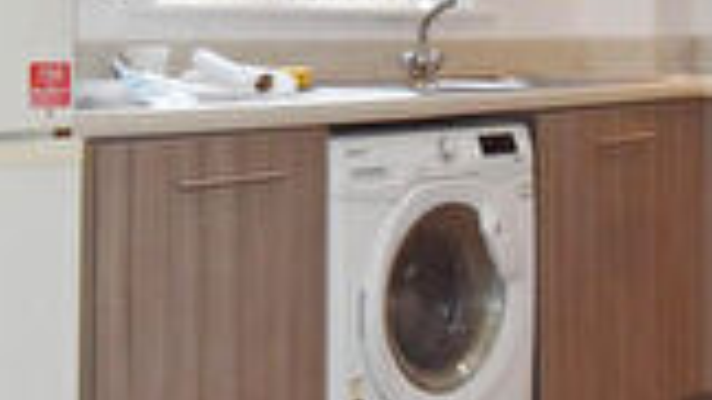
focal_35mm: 68
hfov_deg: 31.0
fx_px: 1283
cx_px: 365
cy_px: 24
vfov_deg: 17.4
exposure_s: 1/125
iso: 640
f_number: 5.6
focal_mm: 10
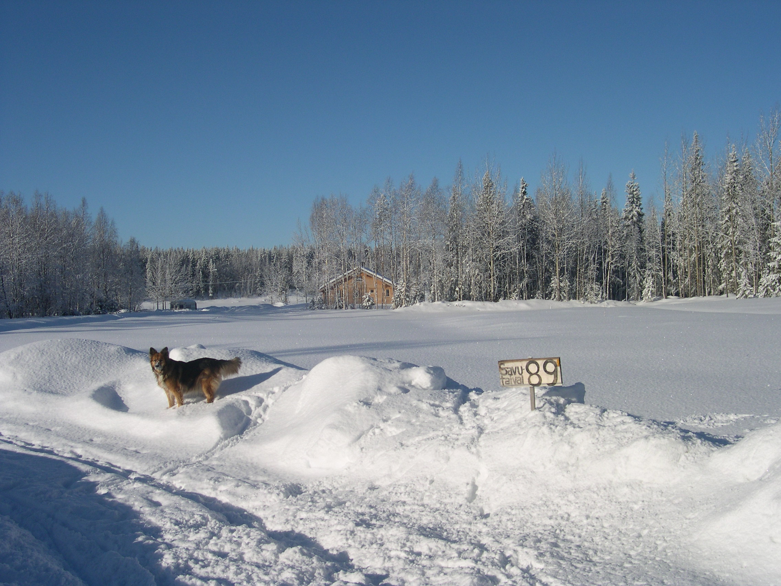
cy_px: 293
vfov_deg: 37.7
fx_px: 857
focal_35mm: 38
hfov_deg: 49.0
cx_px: 390
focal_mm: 8
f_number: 7.6
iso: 100
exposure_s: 1/381
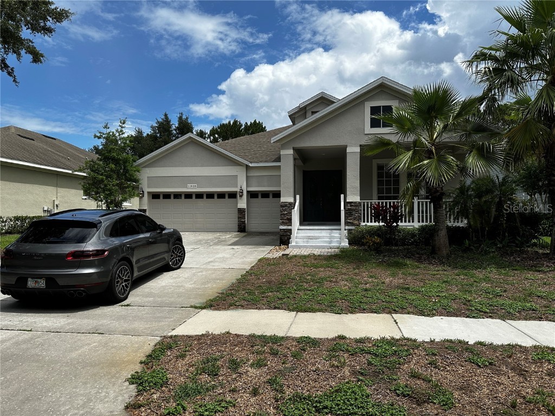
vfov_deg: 56.8
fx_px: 385
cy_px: 208
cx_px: 278
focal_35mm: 24
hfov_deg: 71.6
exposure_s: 1/5848
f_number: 1.78
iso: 80
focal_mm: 6.86
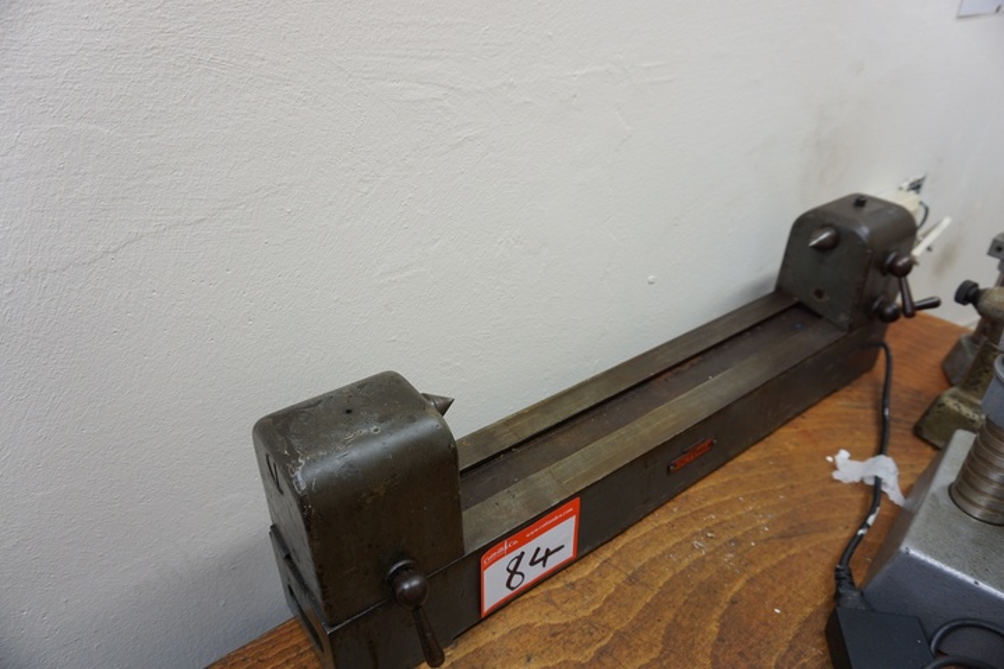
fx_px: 669
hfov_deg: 73.7
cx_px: 502
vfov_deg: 53.1
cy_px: 334
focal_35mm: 24
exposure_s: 1/60
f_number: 4
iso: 320
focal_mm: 16
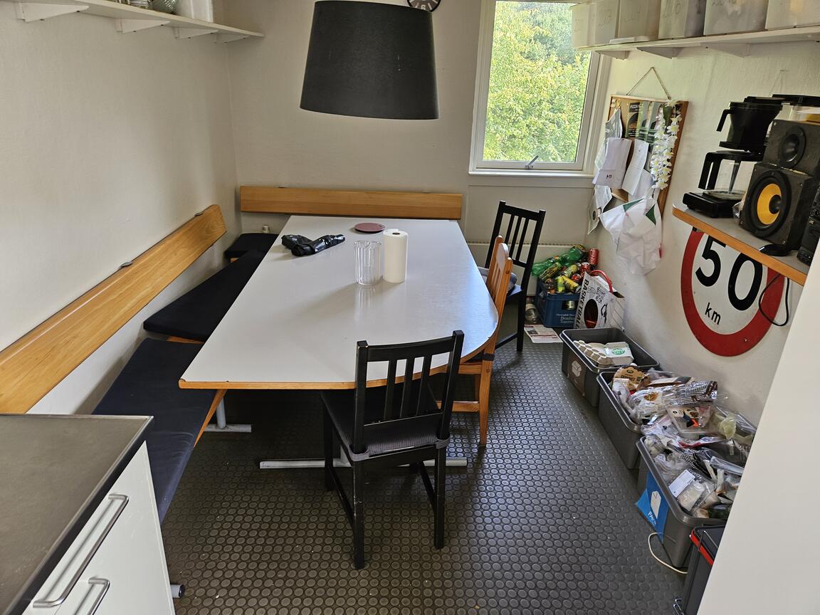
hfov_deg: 73.9
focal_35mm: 23
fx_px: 545
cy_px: 308
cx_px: 410
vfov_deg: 58.9
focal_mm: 5.4
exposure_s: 1/100
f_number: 1.8
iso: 125
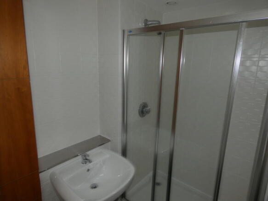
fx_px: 155
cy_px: 100
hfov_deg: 81.8
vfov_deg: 66.0
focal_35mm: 20
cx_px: 134
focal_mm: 3.6
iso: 80
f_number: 2.8
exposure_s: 1/60
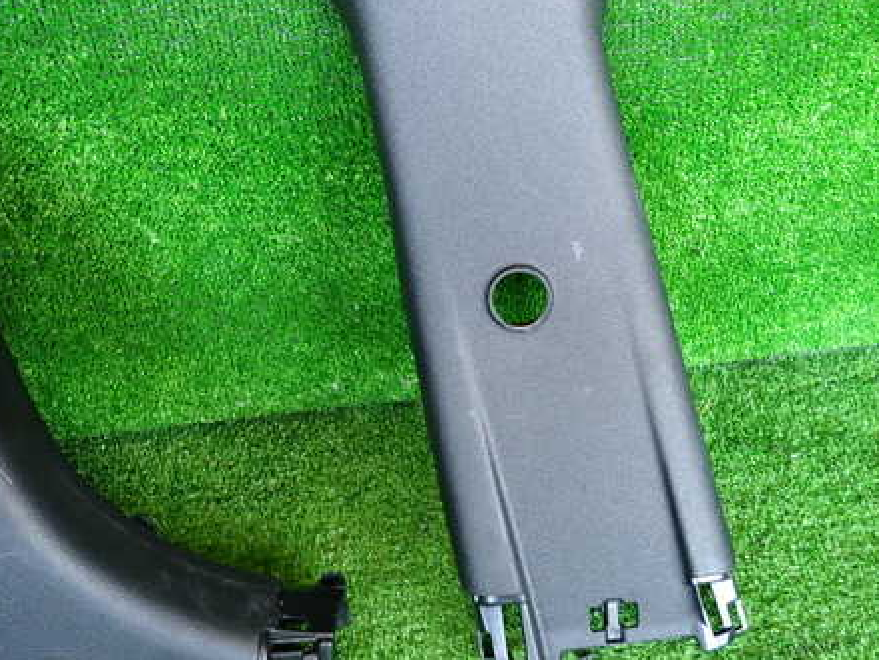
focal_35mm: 34
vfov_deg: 41.6
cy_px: 265
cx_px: 546
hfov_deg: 53.4
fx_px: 864
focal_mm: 4.5
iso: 400
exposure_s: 1/60
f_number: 2
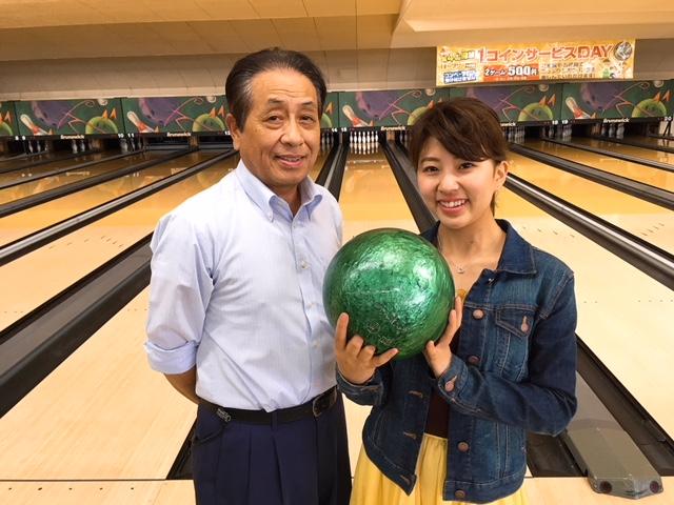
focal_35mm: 29
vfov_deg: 48.2
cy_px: 252
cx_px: 337
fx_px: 565
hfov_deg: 61.7
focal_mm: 4.2
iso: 100
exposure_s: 1/30
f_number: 2.2
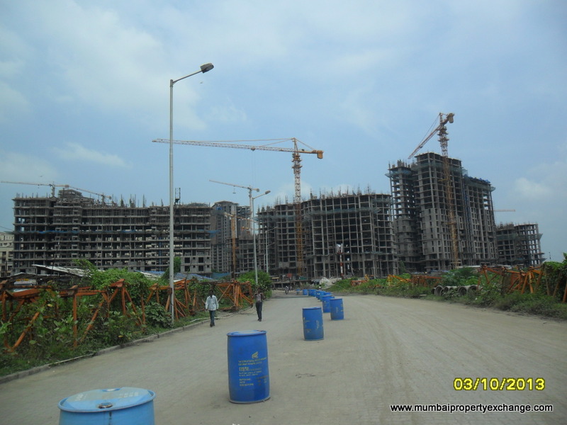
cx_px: 284
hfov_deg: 65.3
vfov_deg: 51.4
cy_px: 212
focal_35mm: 27
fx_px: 442
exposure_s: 1/250
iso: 100
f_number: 8.9
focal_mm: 4.9
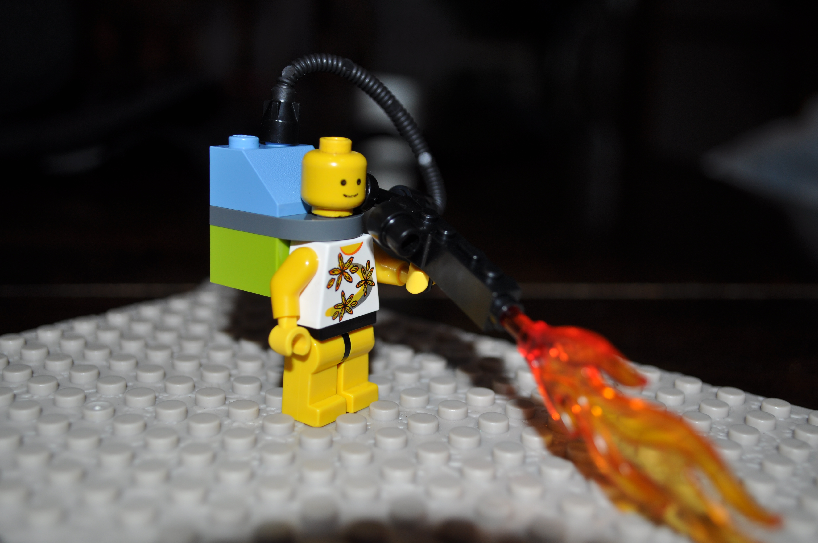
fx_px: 987
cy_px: 272
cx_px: 409
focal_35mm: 44
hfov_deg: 45.0
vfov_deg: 30.8
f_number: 4.5
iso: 200
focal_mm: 29
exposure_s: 1/60
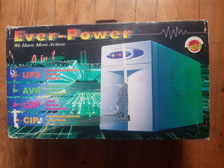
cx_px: 112
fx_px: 168
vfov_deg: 53.1
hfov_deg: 67.3
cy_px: 84
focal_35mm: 26
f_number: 1.7
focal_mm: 4.2
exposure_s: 1/10
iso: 200
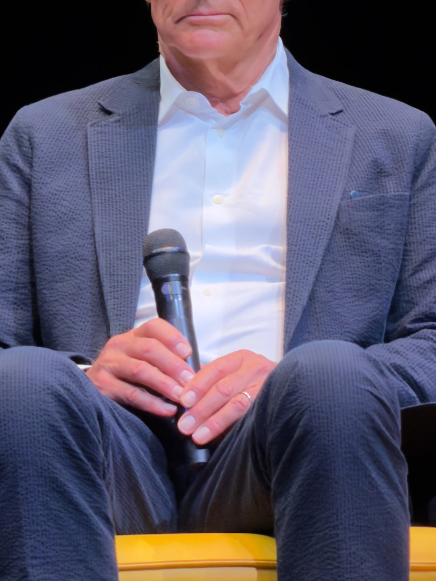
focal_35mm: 331
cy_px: 231
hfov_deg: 4.5
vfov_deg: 6.0
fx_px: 5559
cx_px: 212
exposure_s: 1/60
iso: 500
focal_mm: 16.9
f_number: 2.8
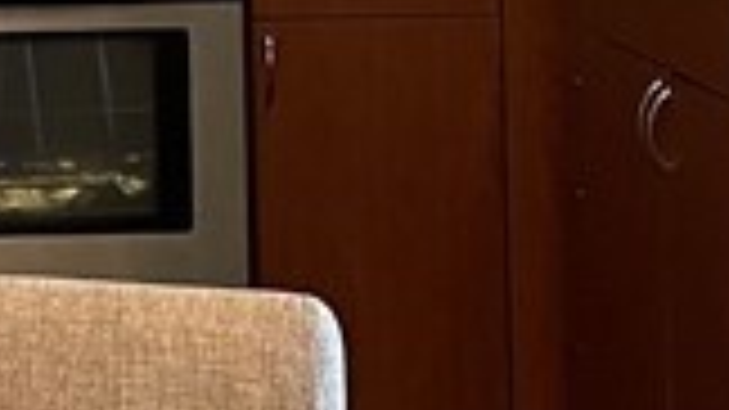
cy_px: -234
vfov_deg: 6.7
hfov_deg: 11.8
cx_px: -144
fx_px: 3459
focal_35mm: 179
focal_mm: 4.2
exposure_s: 1/60
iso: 125
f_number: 1.6
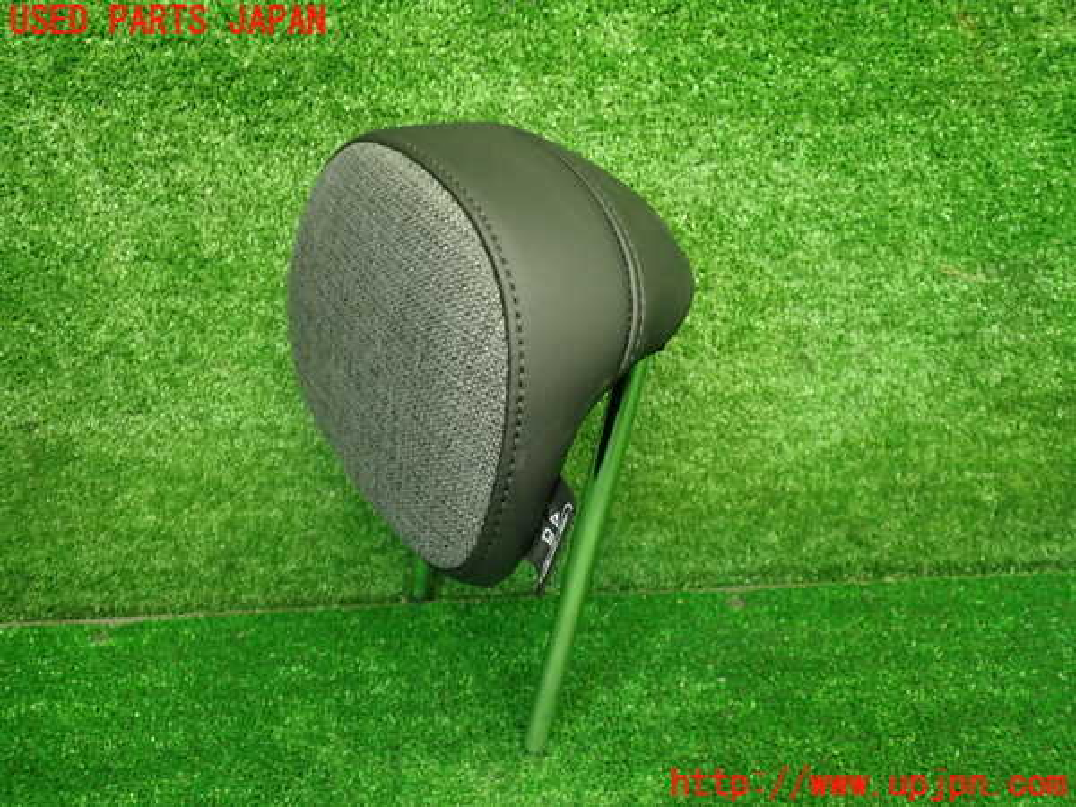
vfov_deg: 46.8
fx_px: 933
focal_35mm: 30
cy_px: 404
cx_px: 538
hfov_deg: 60.0
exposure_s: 1/30
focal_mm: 5.4
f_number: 2.3
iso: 200
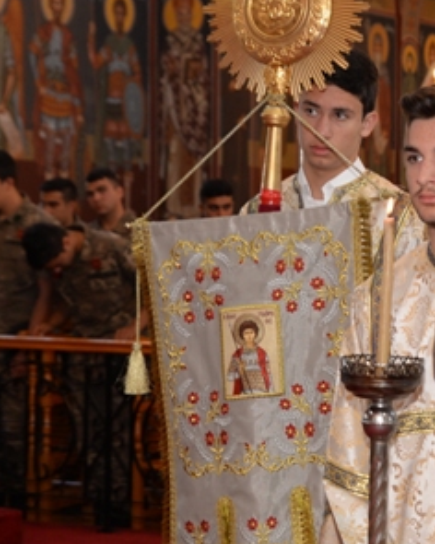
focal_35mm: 116
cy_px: 254
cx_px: 612
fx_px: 1867
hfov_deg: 12.7
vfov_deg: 16.6
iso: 500
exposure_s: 1/80
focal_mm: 38
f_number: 4.5
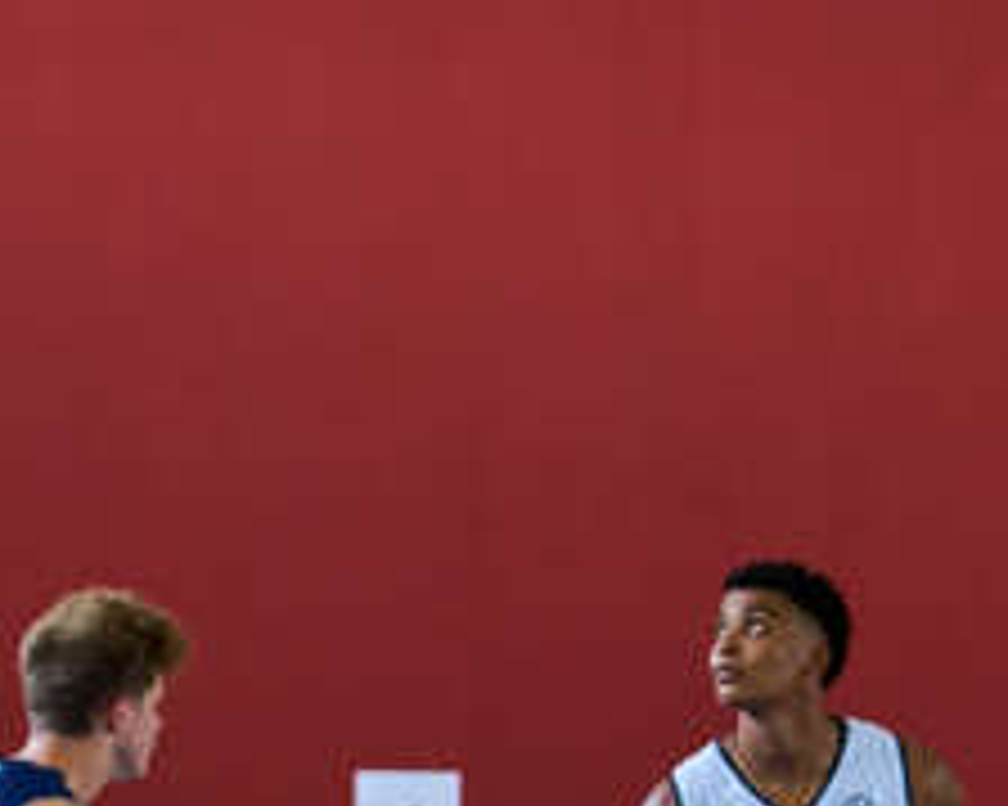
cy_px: 484
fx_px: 15119
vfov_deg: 3.1
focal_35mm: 507
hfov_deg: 3.8
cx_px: -378
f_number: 4.5
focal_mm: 121
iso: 500
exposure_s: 1/125
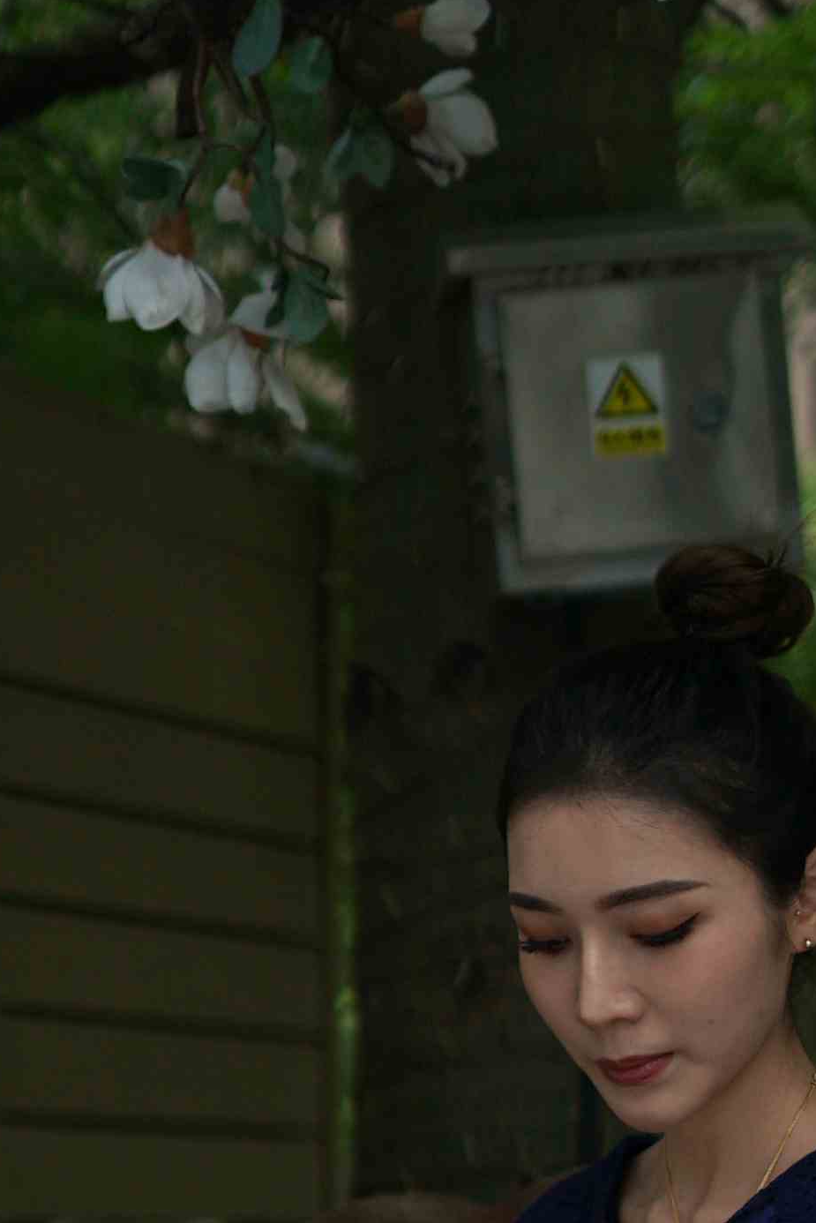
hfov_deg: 9.0
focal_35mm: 153
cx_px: 136
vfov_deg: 12.8
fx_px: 5198
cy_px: 1753
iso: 200
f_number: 1.8
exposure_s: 1/5000
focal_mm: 50
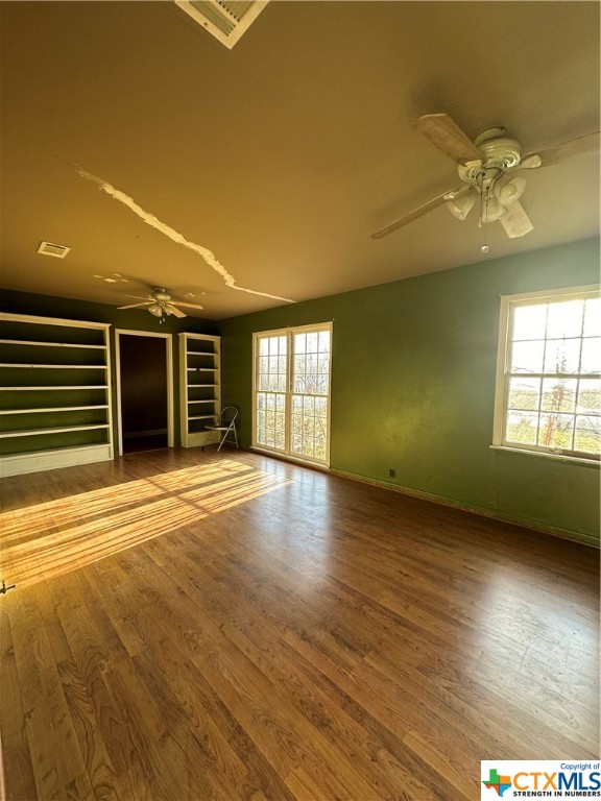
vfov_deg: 102.1
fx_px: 324
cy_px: 400
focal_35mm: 14
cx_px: 300
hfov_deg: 85.7
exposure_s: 1/99
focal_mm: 2.22
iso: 50
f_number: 2.2
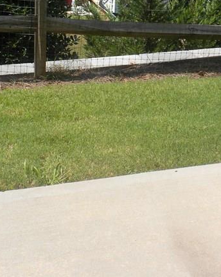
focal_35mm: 86
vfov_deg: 21.9
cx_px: 126
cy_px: 55
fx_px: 703
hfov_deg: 17.9
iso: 64
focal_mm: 6.6
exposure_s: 1/88.1
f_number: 10
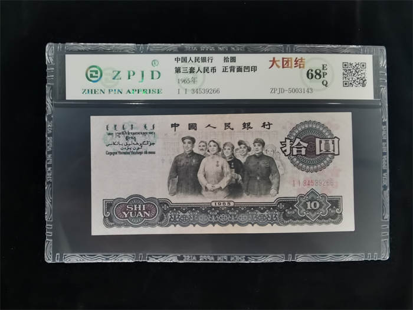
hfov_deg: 65.3
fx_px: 322
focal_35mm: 27
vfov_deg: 51.4
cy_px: 155
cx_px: 206
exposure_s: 1/24
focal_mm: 2.26
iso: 320
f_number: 2.2
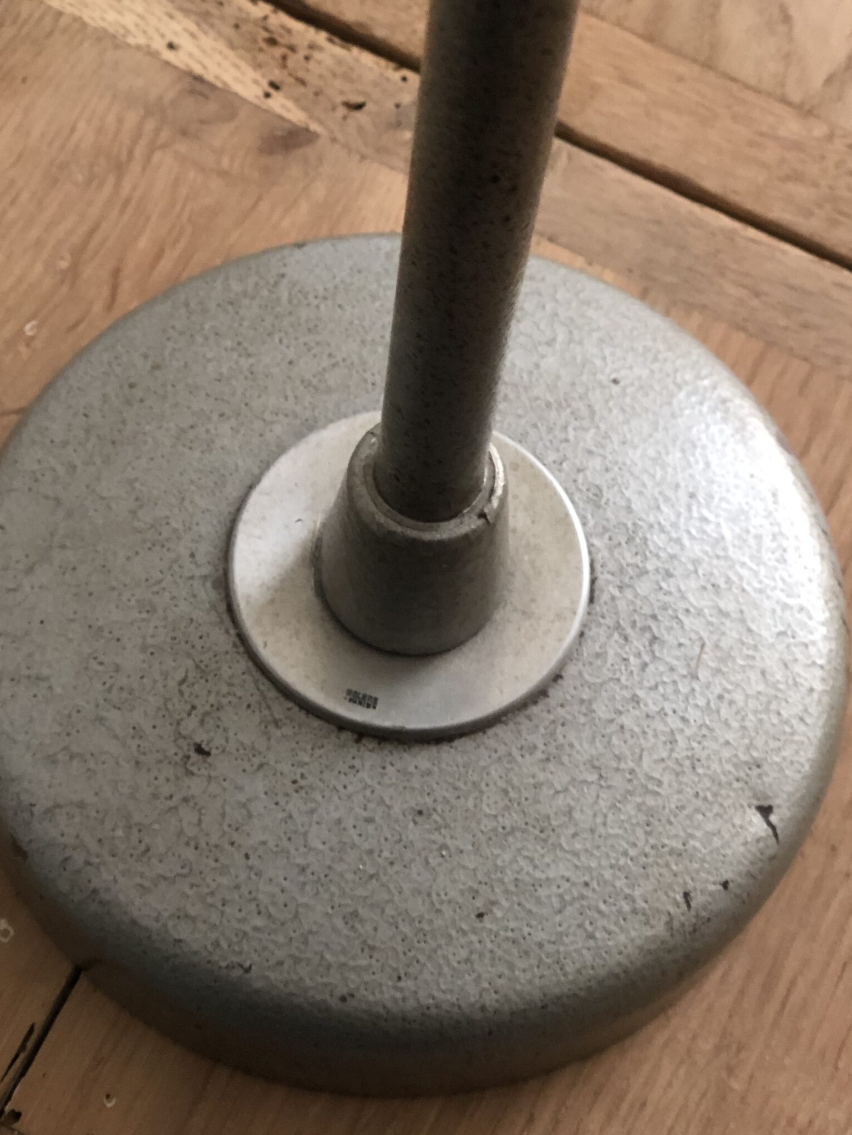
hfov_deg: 22.6
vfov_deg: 29.8
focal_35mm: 65
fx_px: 2133
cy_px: 617
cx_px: 414
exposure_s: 1/11
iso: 160
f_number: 2.4
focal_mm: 6
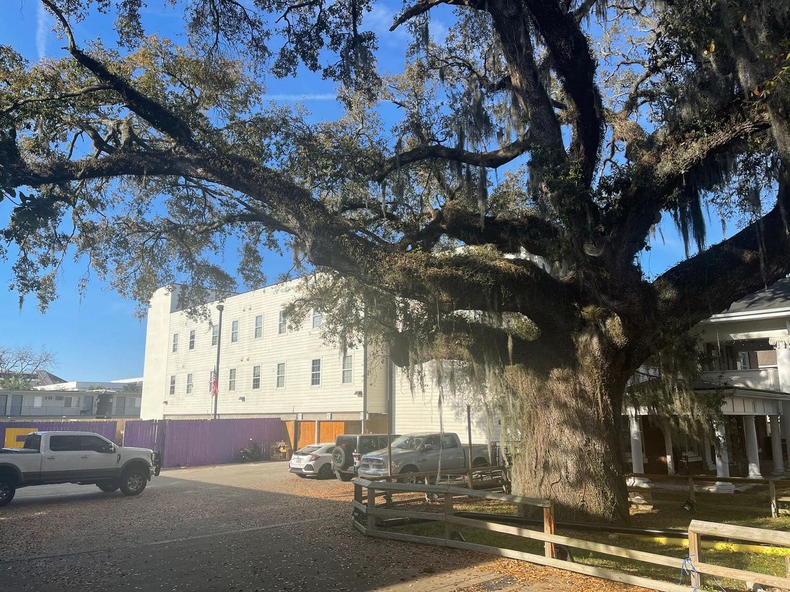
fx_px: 593
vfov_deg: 53.1
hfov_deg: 67.3
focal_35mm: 26
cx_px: 395
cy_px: 296
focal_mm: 5.1
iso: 32
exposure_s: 1/3257
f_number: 1.6
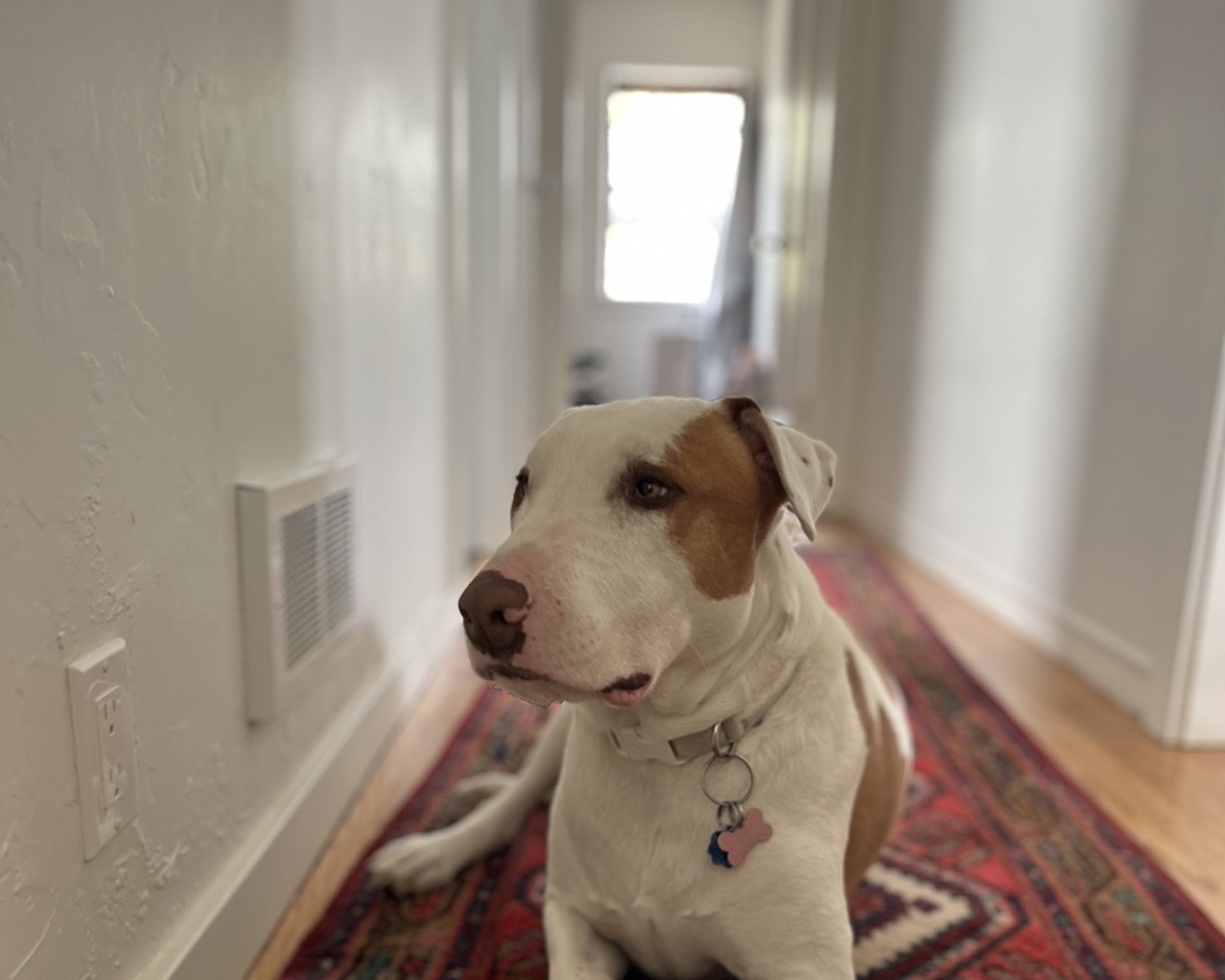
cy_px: 668
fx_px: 1233
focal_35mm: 34
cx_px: 613
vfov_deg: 42.7
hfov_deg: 52.8
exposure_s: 1/60
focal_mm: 5.1
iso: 200
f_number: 1.6
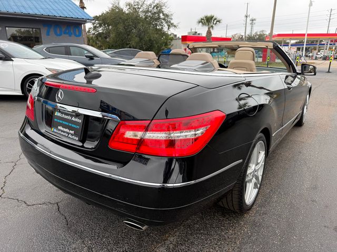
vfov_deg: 56.8
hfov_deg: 71.6
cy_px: 126
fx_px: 234
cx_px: 168
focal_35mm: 24
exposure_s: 1/735
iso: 80
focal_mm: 6.76
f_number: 1.78
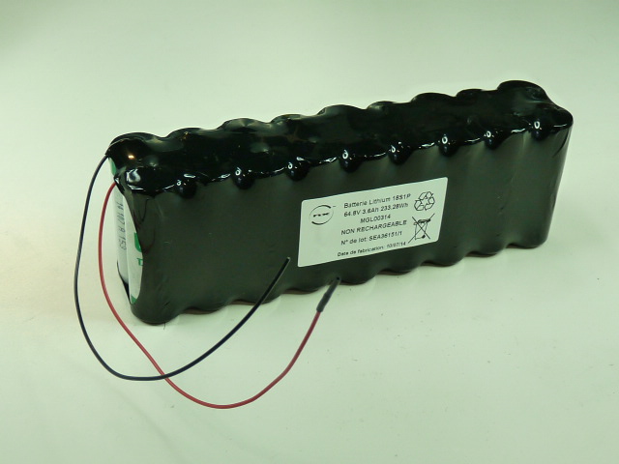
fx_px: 912
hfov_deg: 37.5
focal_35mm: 51
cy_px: 232
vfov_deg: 28.6
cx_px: 310
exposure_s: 1/50
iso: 160
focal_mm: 5.2
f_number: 2.8
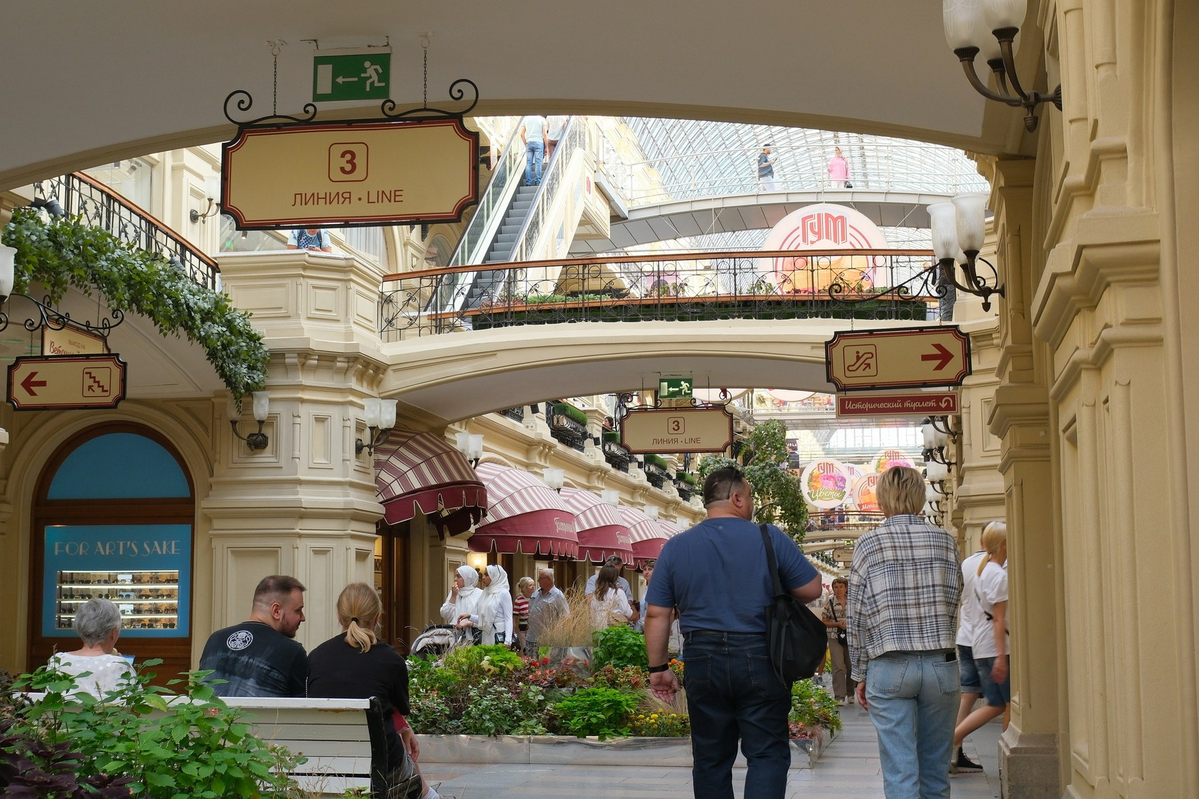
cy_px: 391
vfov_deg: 28.1
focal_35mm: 48
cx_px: 524
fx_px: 1599
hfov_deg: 41.0
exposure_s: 1/90
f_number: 5.6
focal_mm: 27
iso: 640
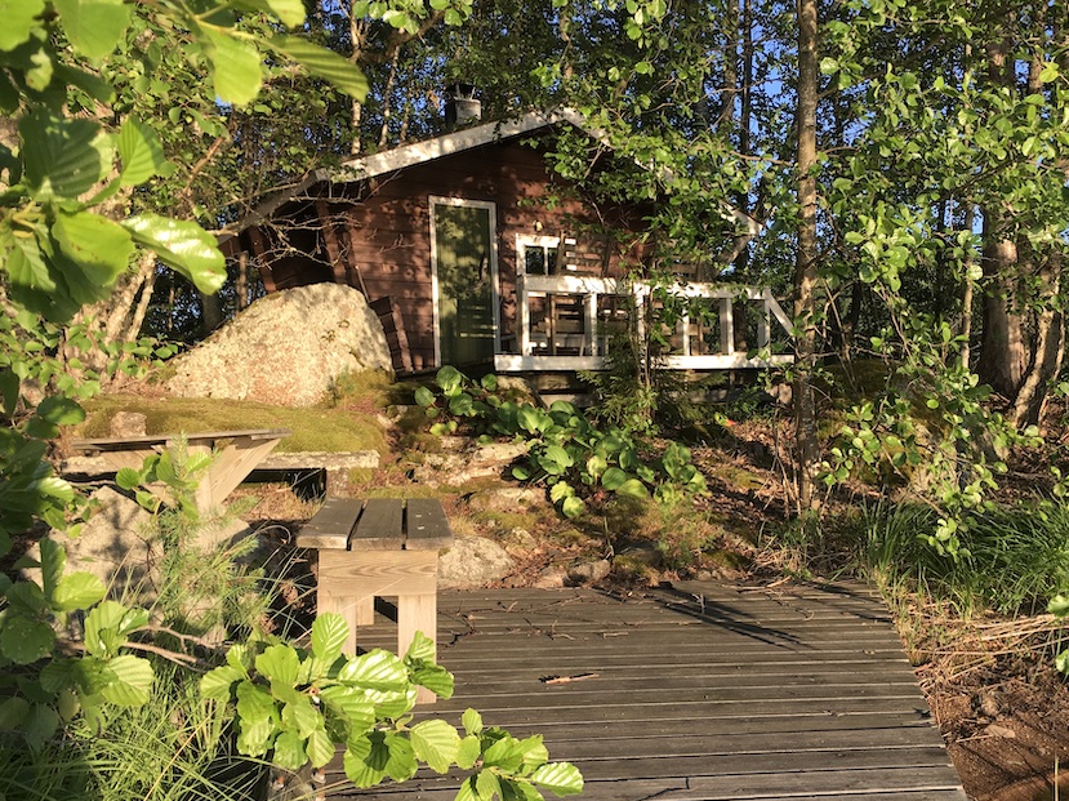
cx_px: 622
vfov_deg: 40.7
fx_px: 1080
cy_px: 411
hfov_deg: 52.4
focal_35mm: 35
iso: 25
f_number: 2.2
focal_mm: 4.15
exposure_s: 1/366
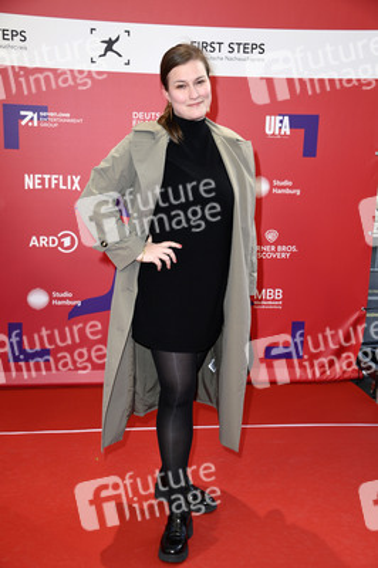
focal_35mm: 52
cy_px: 284
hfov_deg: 25.9
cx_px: 189
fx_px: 820
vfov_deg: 38.2
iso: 500
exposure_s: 1/250
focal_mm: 52
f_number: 5.6
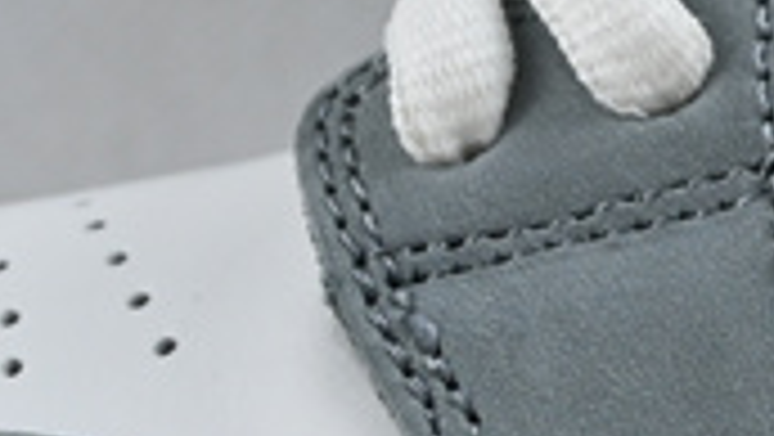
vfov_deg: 3.4
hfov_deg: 5.9
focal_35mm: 355
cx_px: 1508
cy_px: 279
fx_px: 7300
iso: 100
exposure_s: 1/40
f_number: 5
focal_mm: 32.5
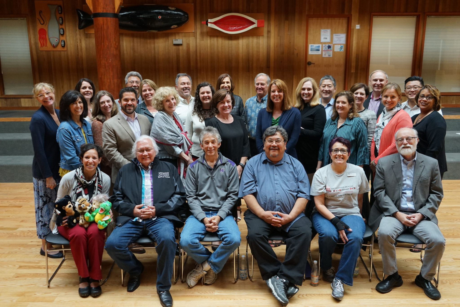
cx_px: 230
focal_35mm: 30
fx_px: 383
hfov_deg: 61.9
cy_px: 154
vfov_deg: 43.6
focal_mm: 30
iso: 1600
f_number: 4
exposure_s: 1/160
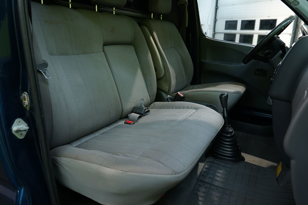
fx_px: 248
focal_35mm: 29
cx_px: 154
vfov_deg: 45.0
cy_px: 102
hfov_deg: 63.7
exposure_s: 1/6
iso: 400
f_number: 5.6
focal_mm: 29
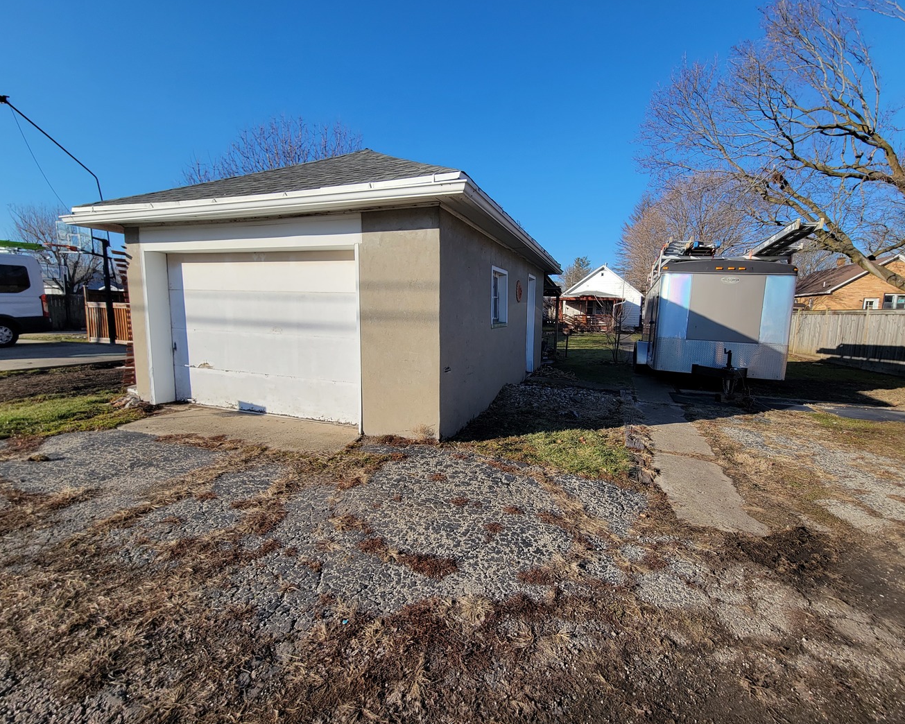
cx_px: 465
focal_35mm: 14
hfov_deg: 100.7
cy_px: 353
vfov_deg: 88.0
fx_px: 375
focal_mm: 2.2
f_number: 2.2
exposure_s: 1/1255
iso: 50
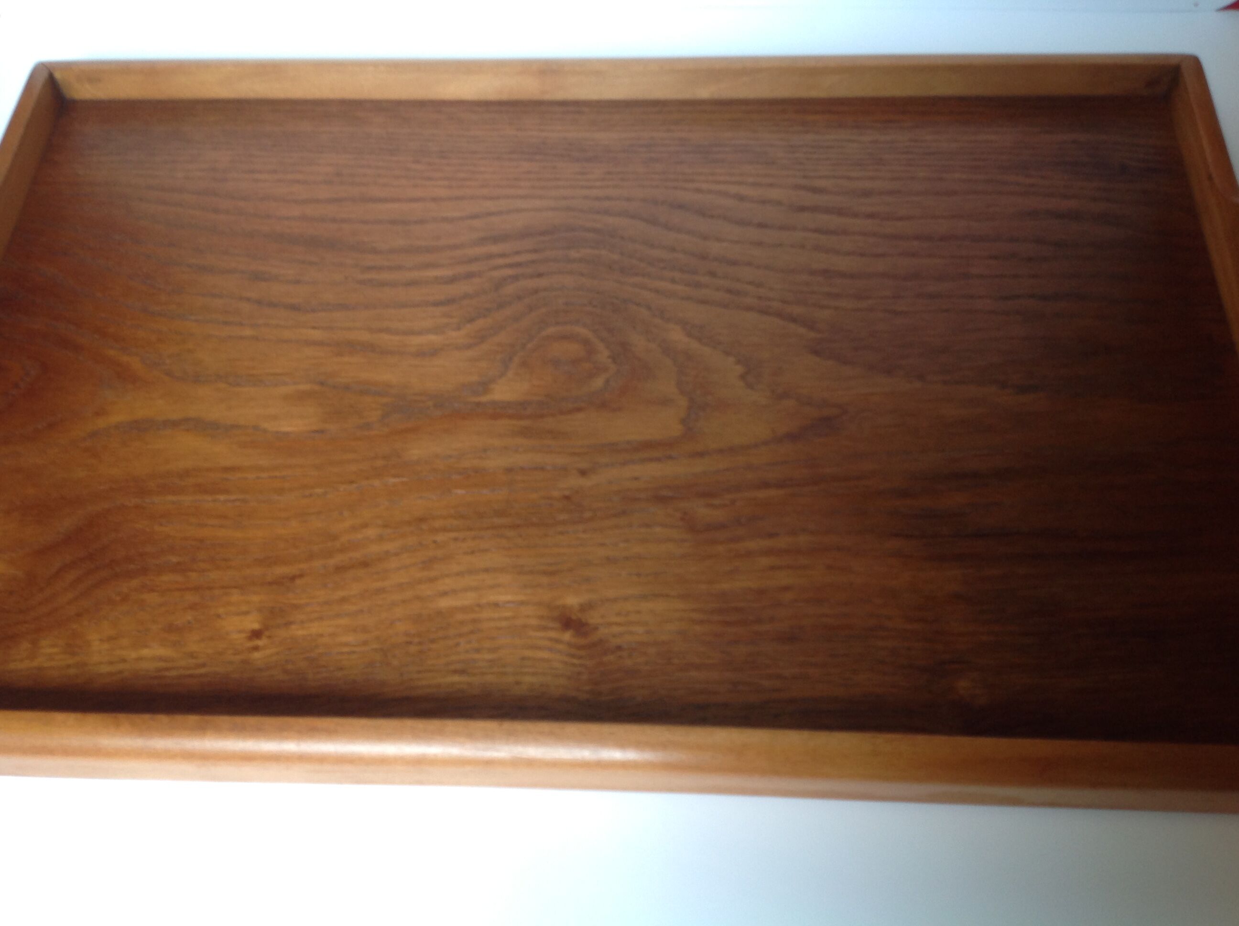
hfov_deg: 52.7
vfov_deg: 40.6
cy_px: 463
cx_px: 620
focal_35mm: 35
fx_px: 1251
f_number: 2.4
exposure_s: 1/17
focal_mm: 4.28
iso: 64
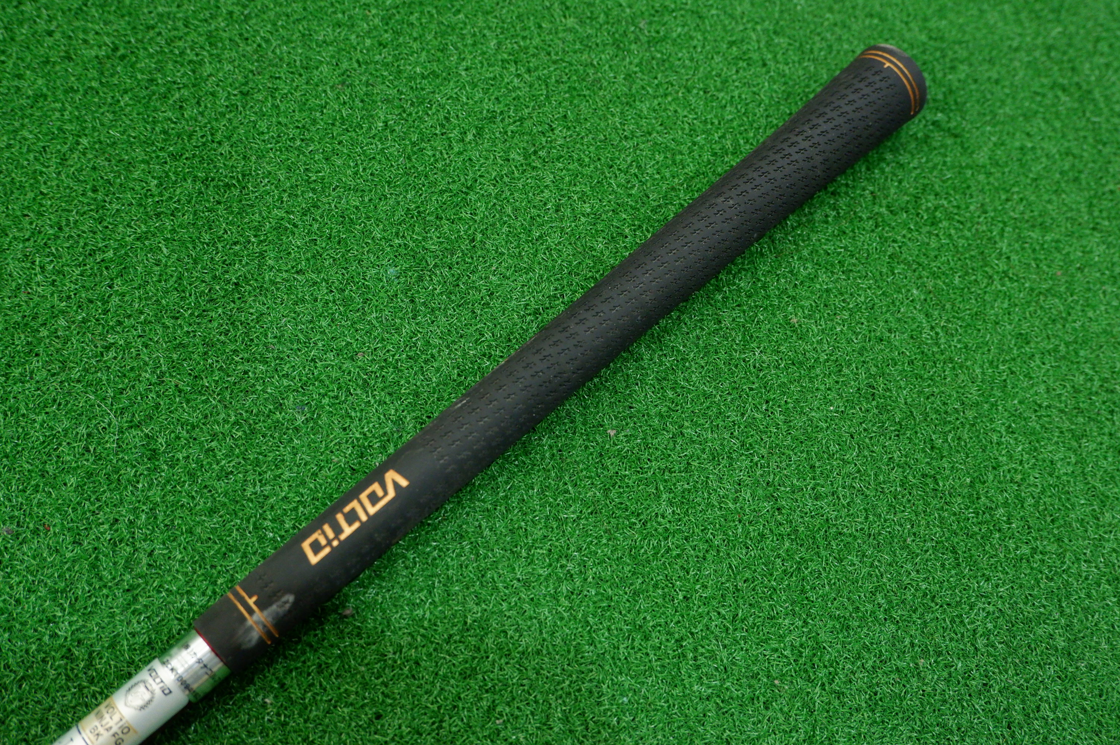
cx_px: 560
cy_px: 372
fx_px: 1026
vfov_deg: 39.9
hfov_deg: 57.3
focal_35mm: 33
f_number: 4.2
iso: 3200
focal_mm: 22.8
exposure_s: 1/34
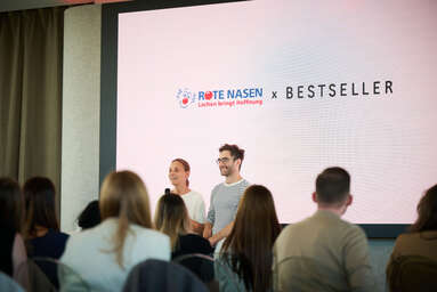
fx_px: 1336
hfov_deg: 18.6
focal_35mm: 110
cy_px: 146
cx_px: 218
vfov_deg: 12.5
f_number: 2.8
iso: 64
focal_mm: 110
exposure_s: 1/80
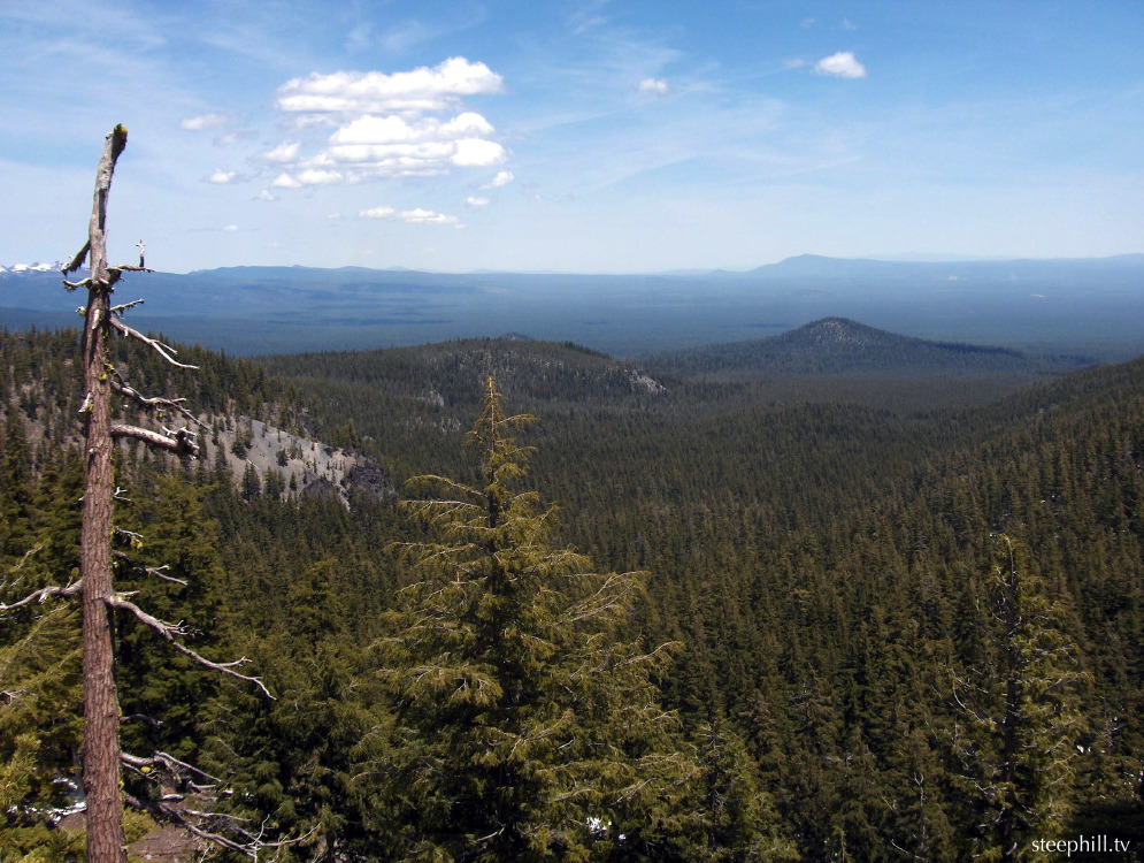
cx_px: 572
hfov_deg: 47.8
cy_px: 432
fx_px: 1291
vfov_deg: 36.9
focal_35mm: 39
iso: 100
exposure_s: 1/629
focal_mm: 8
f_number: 4.8
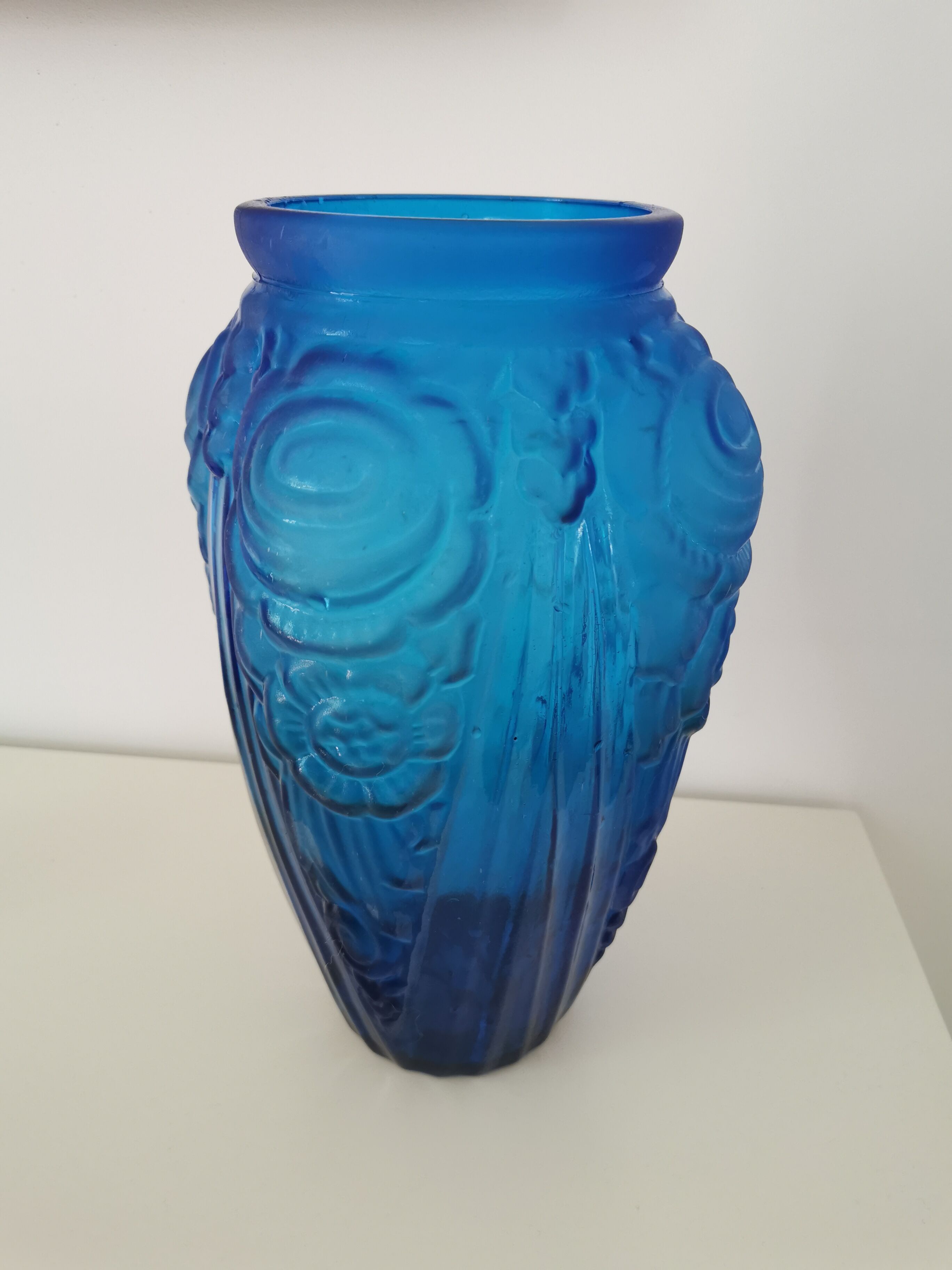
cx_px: 476
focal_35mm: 27
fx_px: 990
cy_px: 635
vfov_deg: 65.3
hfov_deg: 51.4
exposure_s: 1/50
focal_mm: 5.58
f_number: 1.8
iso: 200
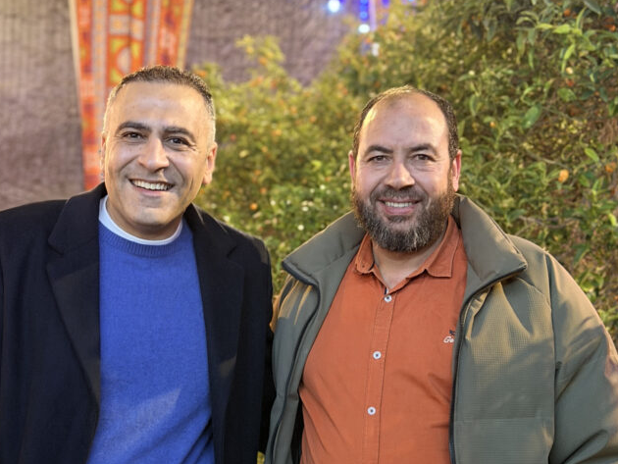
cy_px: 356
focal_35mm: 78
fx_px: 1393
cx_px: 244
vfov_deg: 18.8
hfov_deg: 25.0
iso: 500
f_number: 1.78
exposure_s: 1/25
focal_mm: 6.76
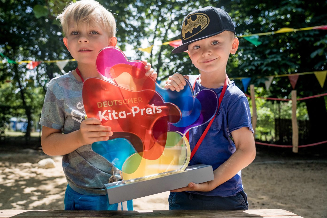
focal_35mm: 30
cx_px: 164
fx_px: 272
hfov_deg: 61.9
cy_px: 109
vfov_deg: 43.6
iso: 1250
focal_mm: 30
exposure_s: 1/3200
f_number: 4
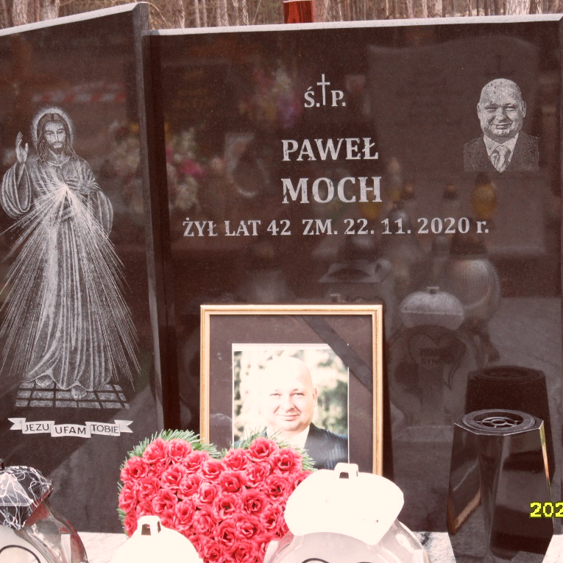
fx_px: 1306
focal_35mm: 71
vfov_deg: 24.3
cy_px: 281
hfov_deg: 24.3
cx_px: 303
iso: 100
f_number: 4
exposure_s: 1/45
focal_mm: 10.3
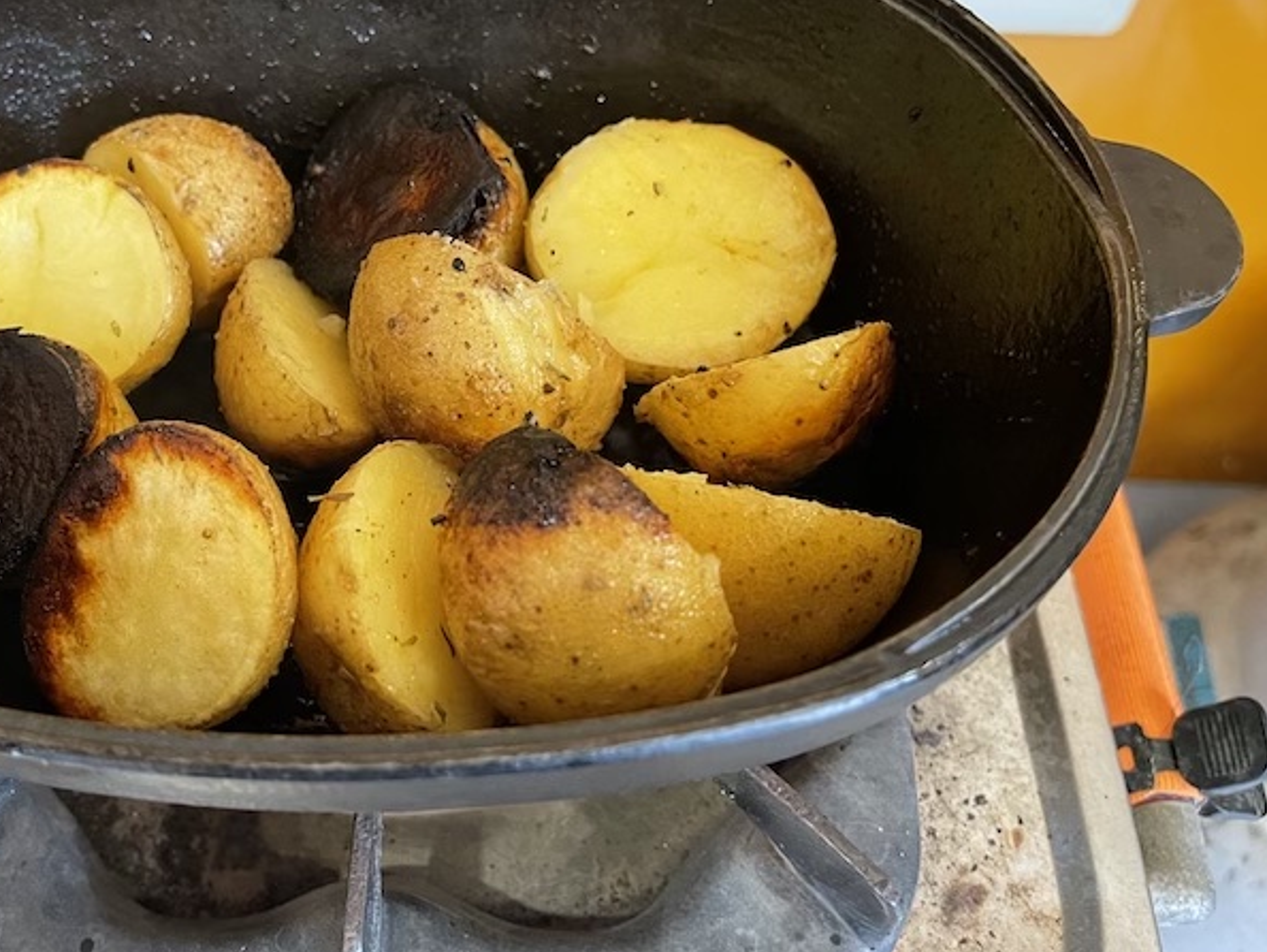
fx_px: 1282
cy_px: 363
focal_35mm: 35
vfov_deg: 40.5
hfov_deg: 51.8
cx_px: 448
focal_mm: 5.1
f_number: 1.6
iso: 400
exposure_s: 1/60
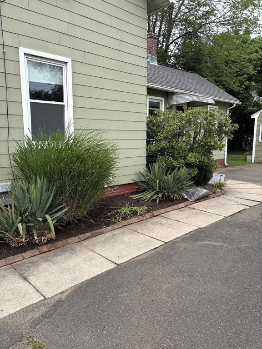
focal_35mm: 26
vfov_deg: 67.3
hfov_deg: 53.1
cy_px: 174
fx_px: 262
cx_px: 131
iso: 50
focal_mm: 5.96
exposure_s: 1/1135
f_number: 1.6
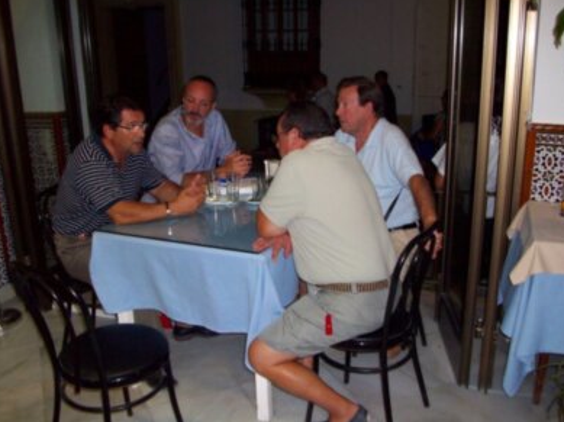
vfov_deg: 40.6
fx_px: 570
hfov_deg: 52.7
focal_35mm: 35
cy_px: 210
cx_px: 283
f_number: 2.8
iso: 160
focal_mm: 5.7
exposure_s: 1/60
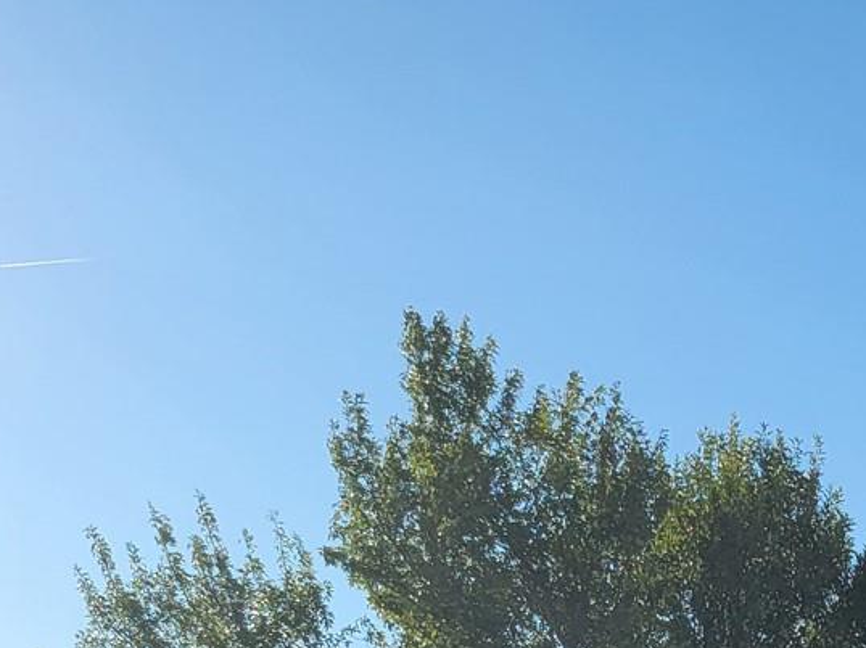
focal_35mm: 99
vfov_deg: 13.4
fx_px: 2476
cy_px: 1171
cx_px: 1365
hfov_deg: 17.5
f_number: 1.8
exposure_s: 1/2271
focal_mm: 5.4
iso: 40
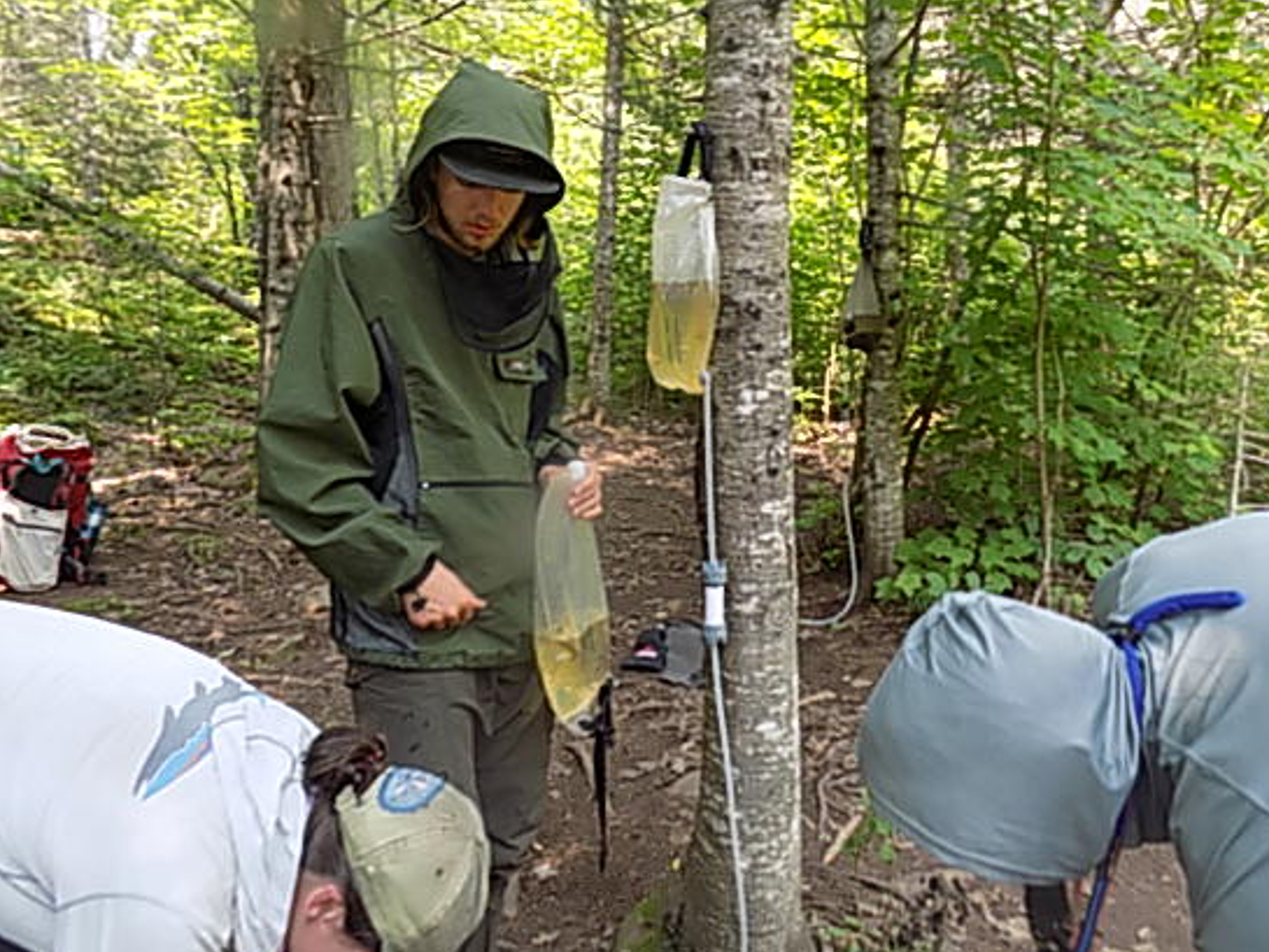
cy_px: 407
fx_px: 990
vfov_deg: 51.2
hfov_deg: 65.1
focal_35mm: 27
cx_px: 706
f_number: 3.1
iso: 80
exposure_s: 1/50
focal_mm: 4
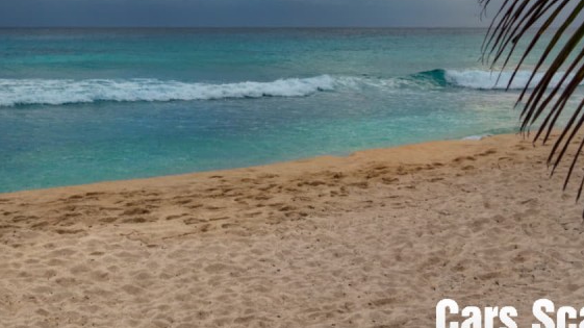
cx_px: 74
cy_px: -66
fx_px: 1006
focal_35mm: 65
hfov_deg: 31.1
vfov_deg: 17.6
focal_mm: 10.6
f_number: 4
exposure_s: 1/320
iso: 100
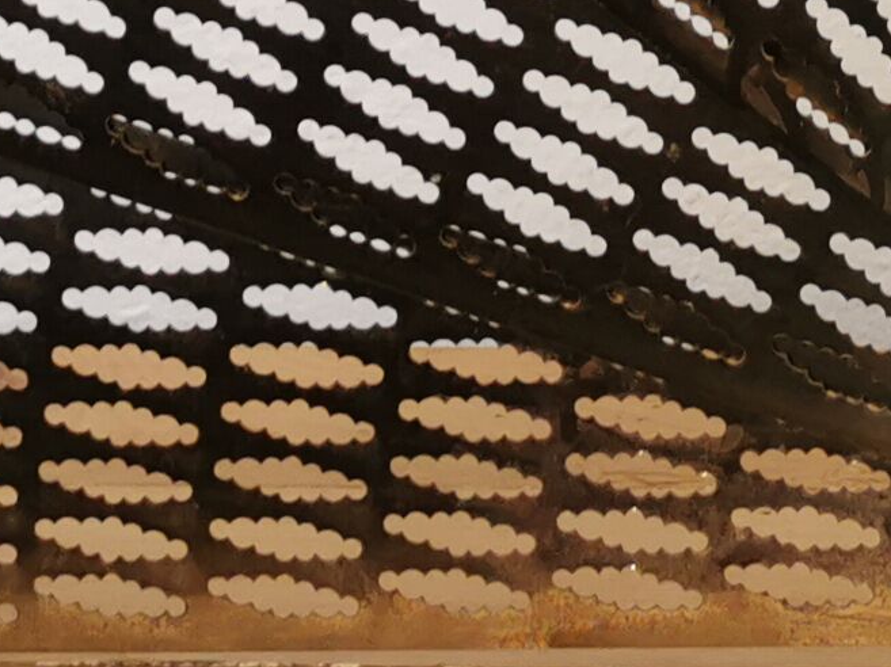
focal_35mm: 150
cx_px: 1391
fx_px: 3859
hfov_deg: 12.4
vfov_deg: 9.4
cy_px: -535
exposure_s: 1/50
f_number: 1.8
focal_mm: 5.58
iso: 100
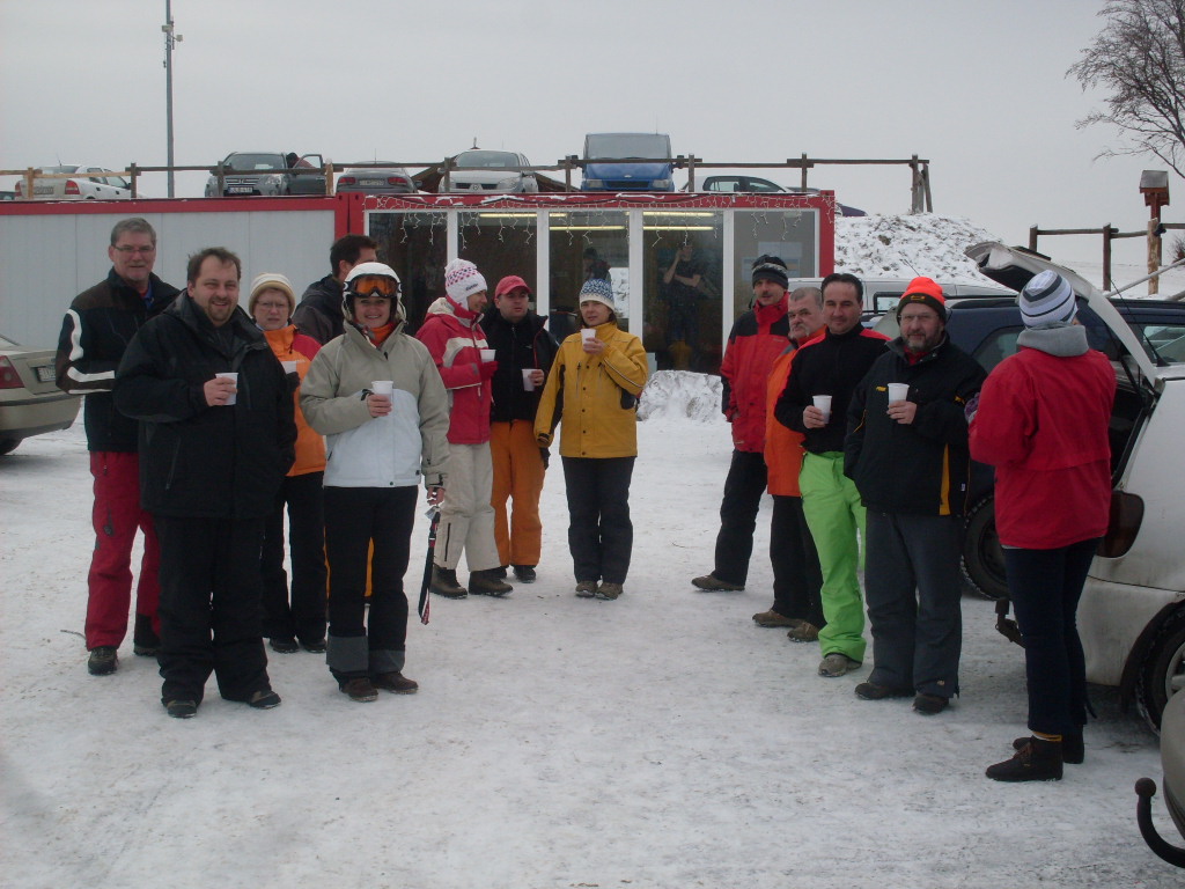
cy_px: 444
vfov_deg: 29.7
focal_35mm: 49
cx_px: 592
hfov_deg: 38.9
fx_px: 1677
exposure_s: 1/125
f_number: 9.1
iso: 80
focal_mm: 8.1
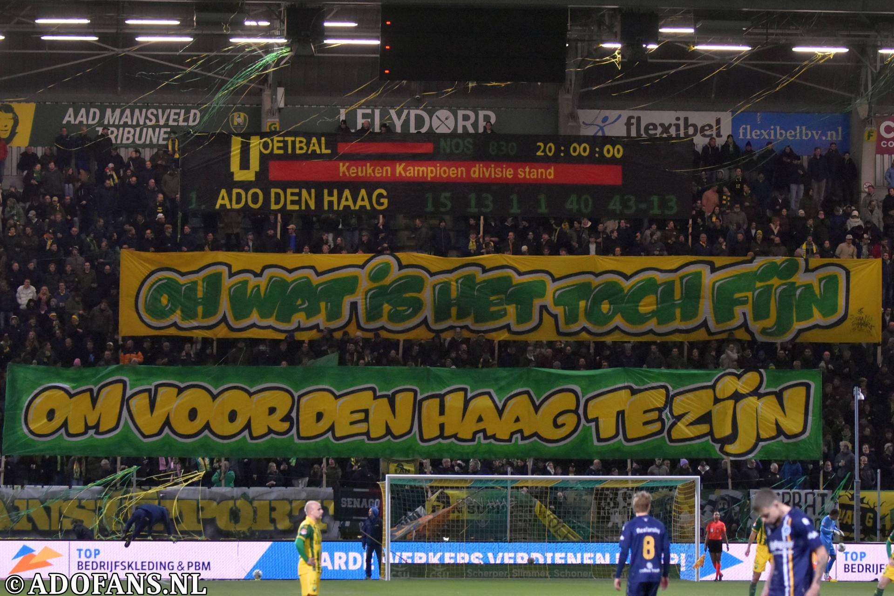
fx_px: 3054
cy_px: 298
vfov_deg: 11.1
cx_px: 447
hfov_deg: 16.7
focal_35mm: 123
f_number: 2.8
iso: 2000
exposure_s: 1/500
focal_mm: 82
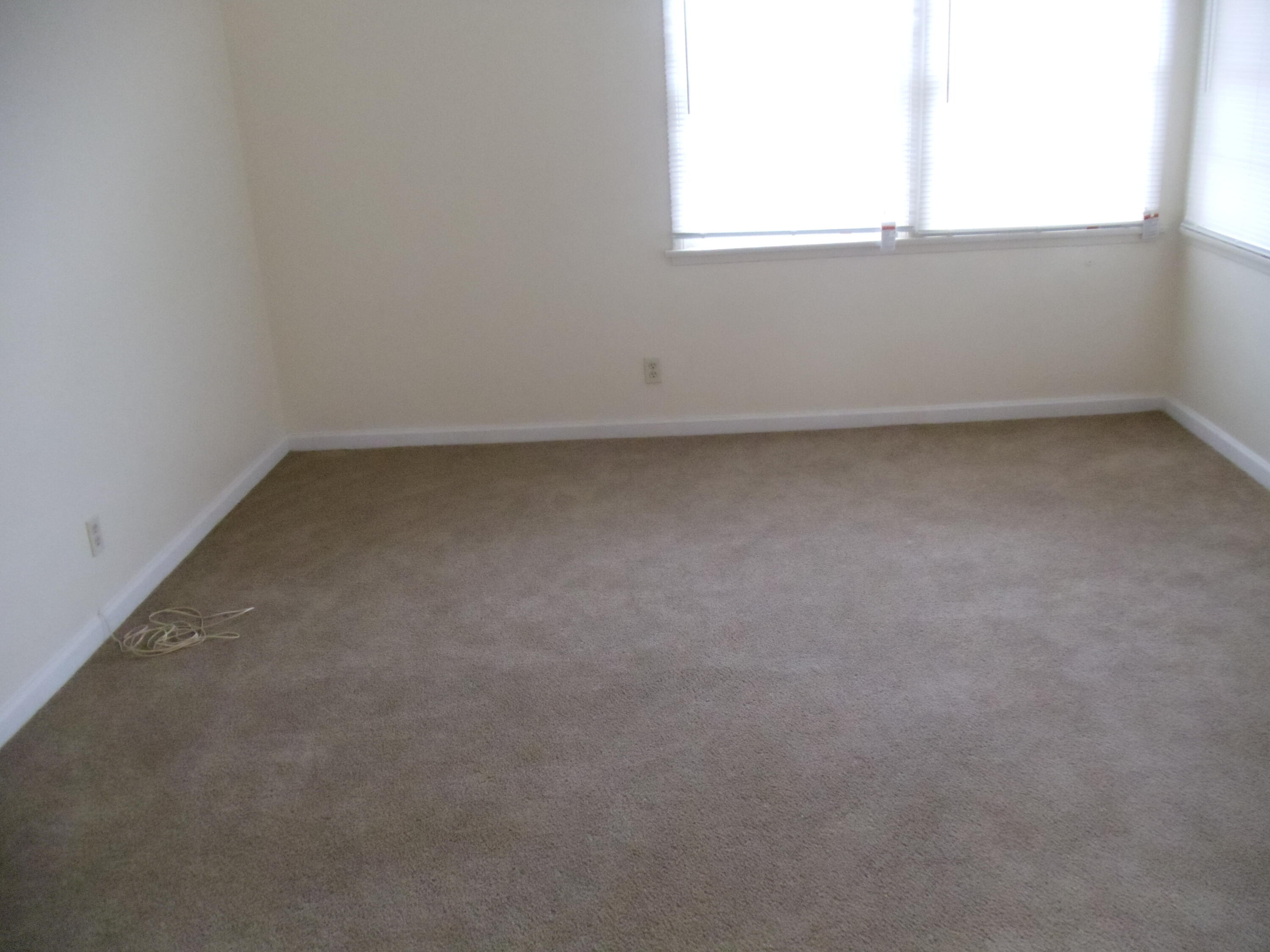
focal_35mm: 44
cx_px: 635
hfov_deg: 42.9
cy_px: 476
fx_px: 1614
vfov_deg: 32.9
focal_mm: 6
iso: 800
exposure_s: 1/60
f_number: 3.5
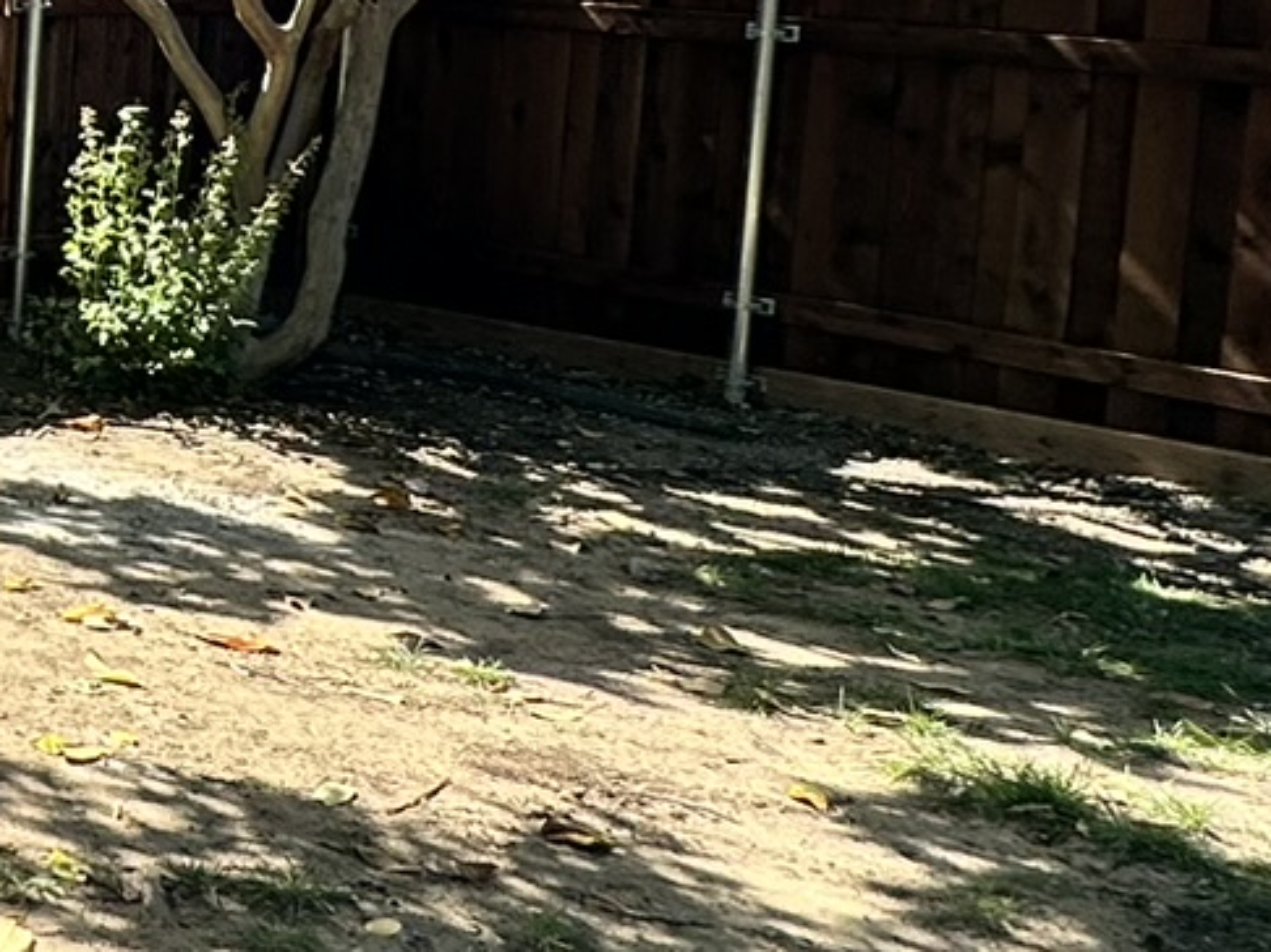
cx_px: -824
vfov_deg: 23.9
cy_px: 52
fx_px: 2165
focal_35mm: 59
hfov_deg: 23.2
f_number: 2.2
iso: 40
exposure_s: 1/424
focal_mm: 2.22
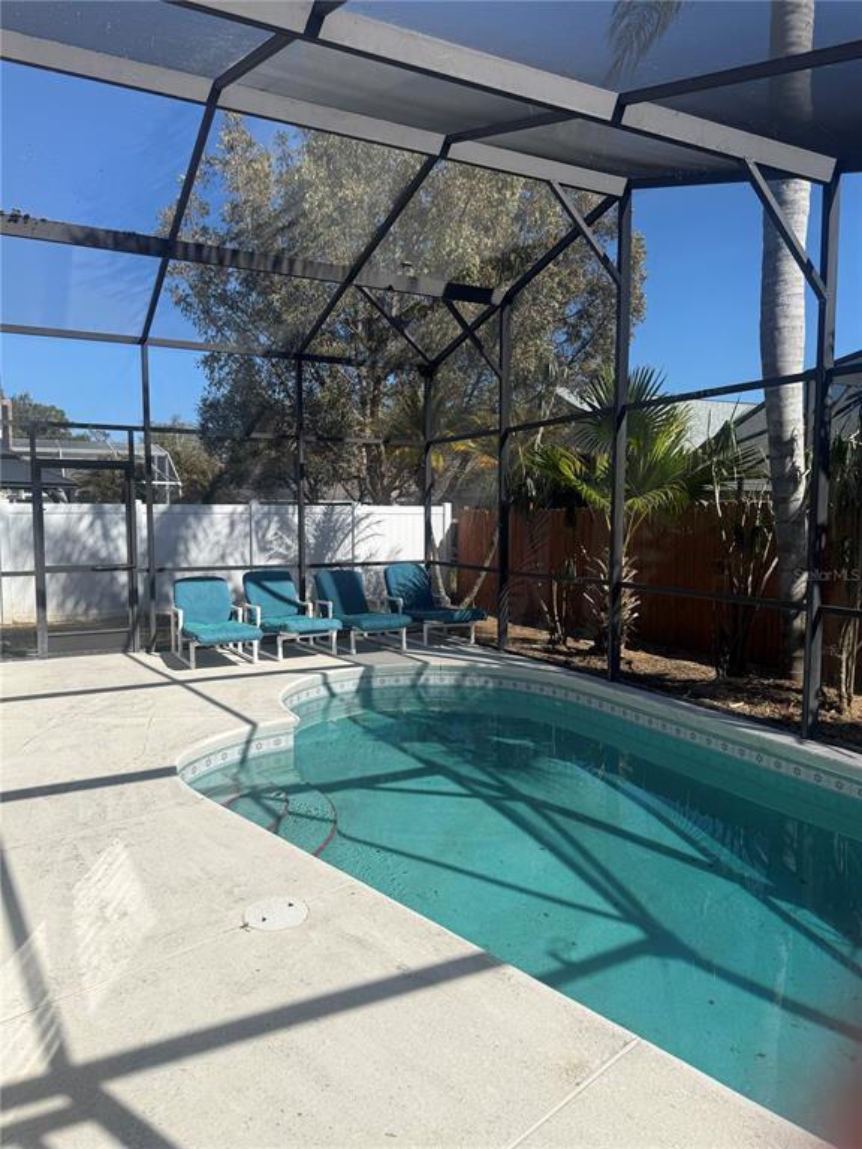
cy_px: 574
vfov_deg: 71.6
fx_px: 797
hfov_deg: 56.8
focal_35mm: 24
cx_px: 431
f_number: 1.78
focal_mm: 6.76
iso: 80
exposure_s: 1/3953
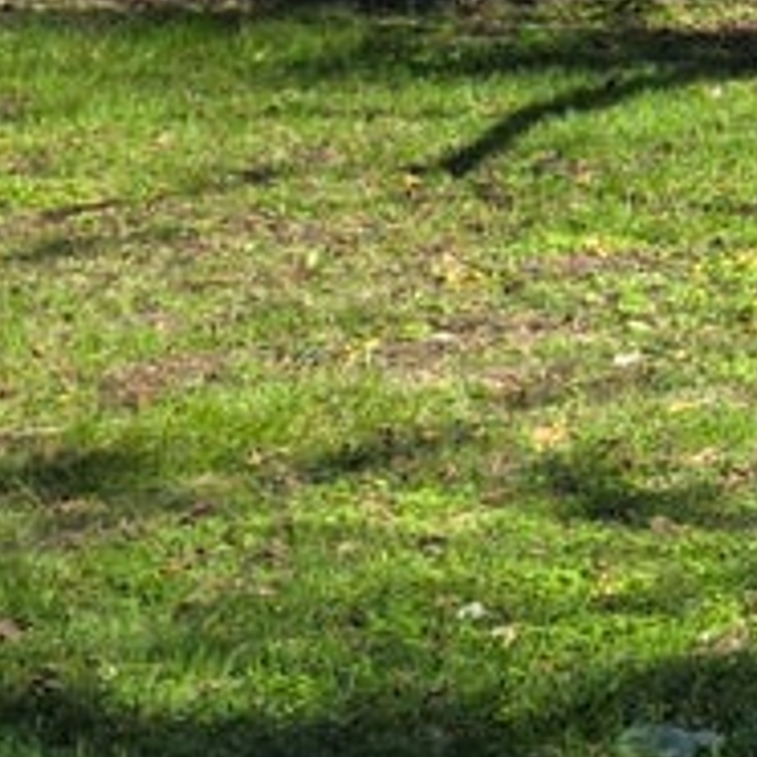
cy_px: -45
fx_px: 3686
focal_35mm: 149
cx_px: 1671
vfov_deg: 11.6
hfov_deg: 10.5
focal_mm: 6.3
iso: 80
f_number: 1.7
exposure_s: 1/2333
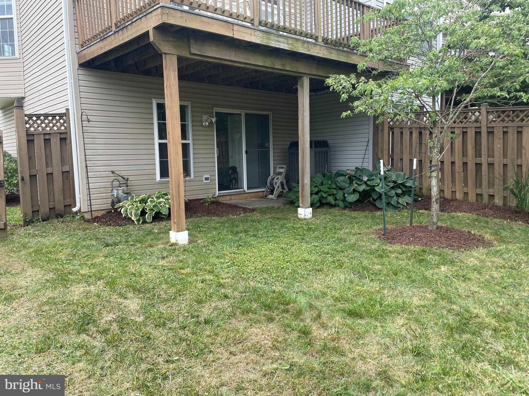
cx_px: 264
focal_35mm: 26
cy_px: 198
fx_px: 397
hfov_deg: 67.3
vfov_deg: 53.1
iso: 32
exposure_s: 1/711
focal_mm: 4.2
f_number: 1.6
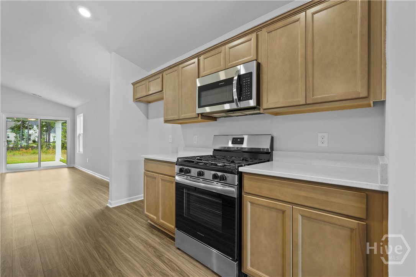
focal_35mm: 16
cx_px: 208
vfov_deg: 73.7
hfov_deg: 96.7
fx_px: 185
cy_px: 138
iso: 320
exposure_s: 1/1.25
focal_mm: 16
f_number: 9
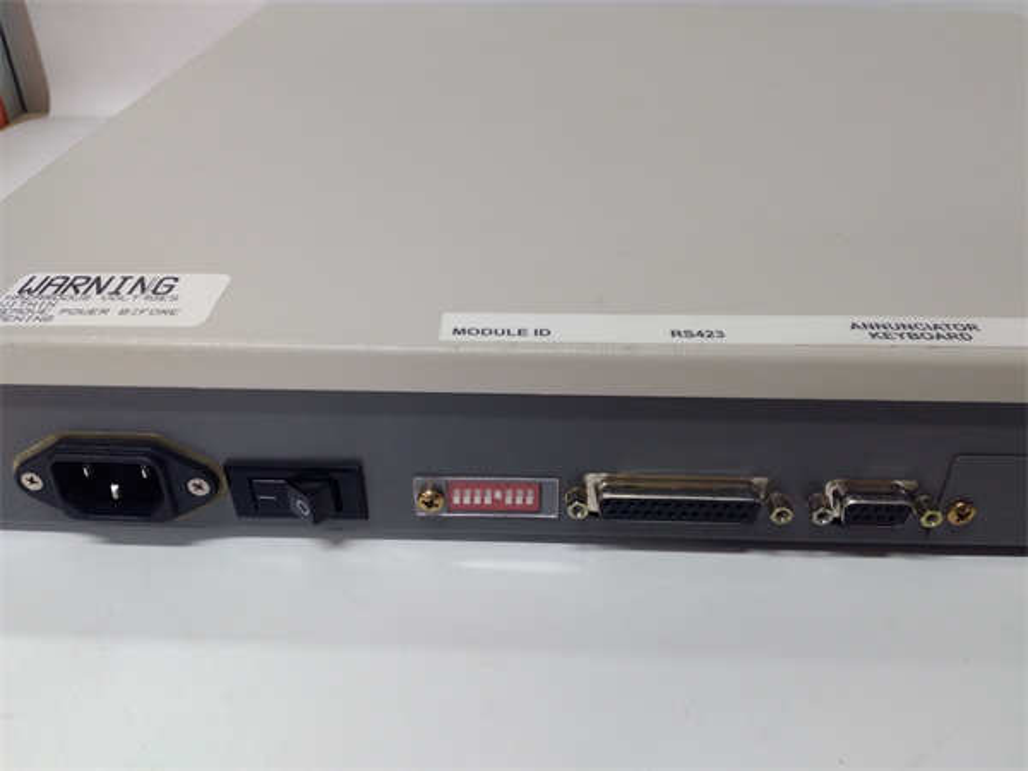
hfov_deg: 65.3
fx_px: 802
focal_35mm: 27
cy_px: 386
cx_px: 514
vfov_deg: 51.4
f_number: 2
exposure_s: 1/33
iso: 182
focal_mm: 3.79
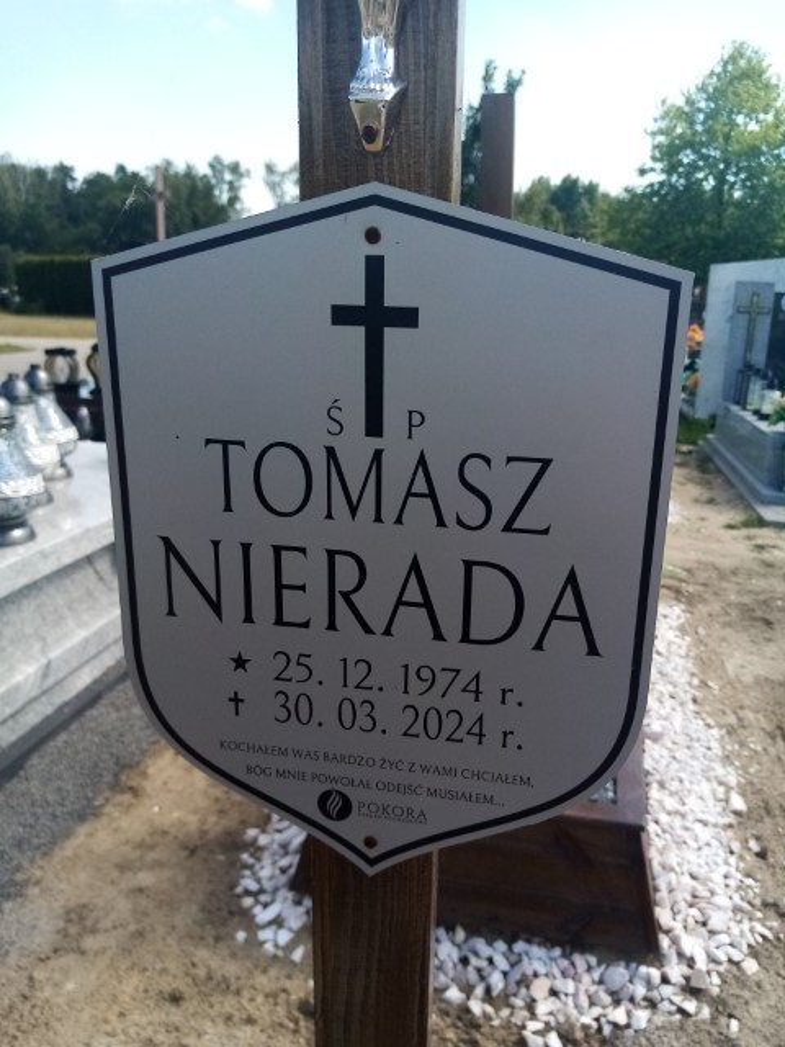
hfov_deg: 53.1
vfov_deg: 67.3
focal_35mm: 26
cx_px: 392
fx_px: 786
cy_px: 524
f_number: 1.8
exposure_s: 1/677
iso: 108
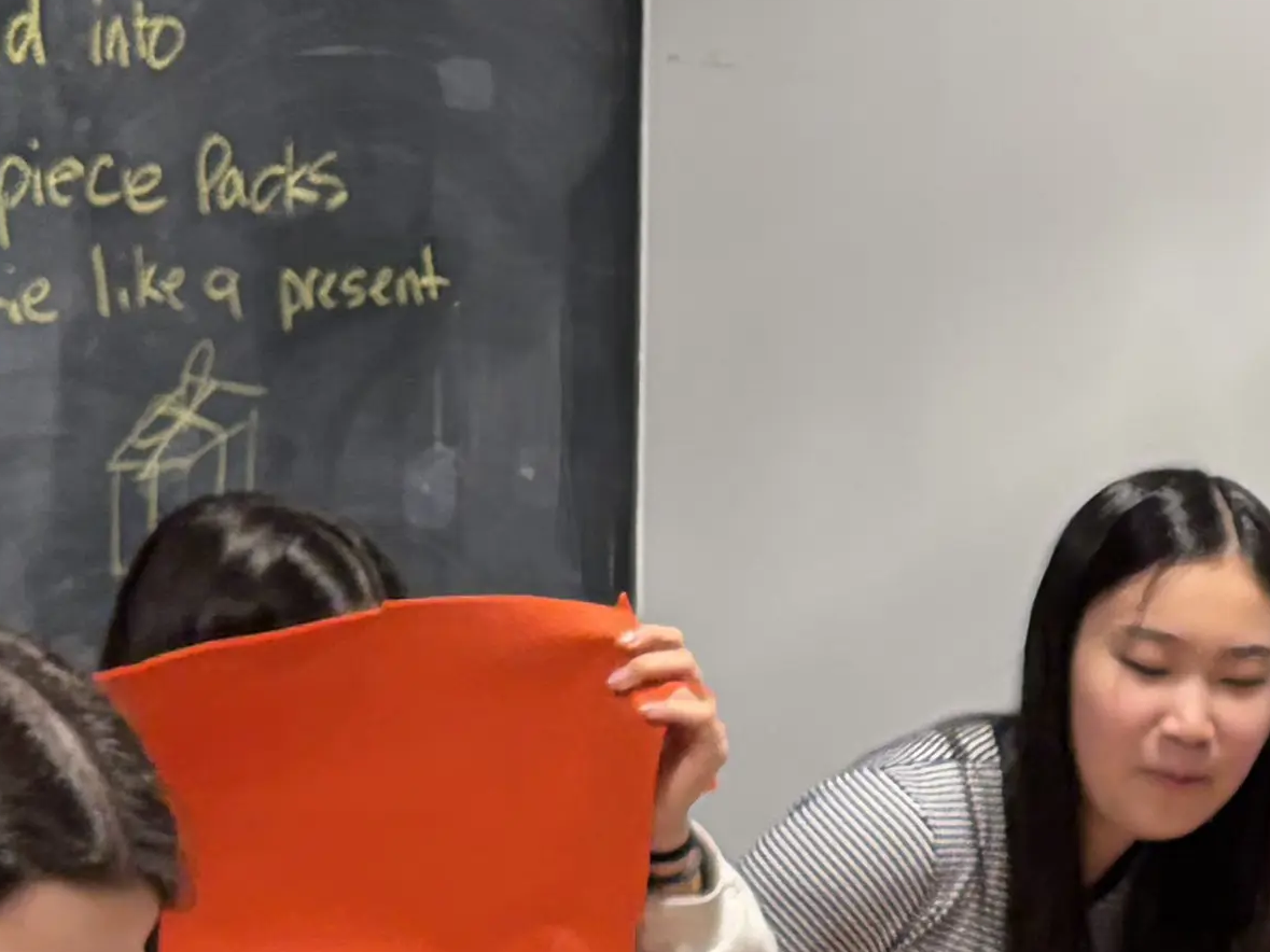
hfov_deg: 15.2
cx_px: 1427
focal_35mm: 126
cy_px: 1102
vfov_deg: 11.6
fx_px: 4622
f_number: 1.6
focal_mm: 5.96
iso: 80
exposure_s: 1/120
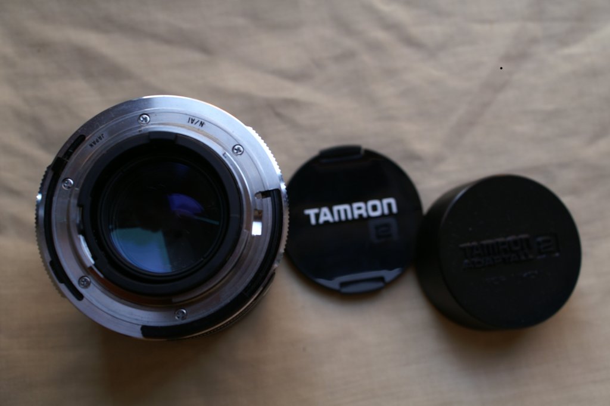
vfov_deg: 25.7
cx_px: 305
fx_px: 889
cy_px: 203
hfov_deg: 37.9
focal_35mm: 52
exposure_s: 1/30
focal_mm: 35
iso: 100
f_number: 5.6
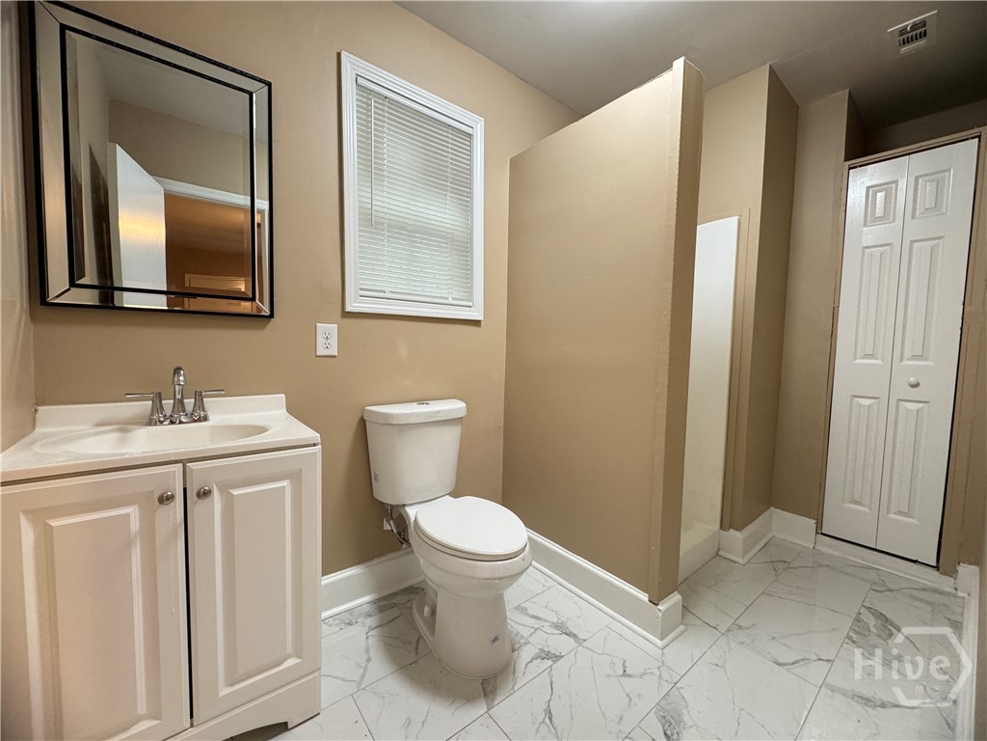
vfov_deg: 85.7
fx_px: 399
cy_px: 370
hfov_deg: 102.1
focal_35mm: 14
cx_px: 494
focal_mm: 2.22
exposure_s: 1/60
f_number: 2.2
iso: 250
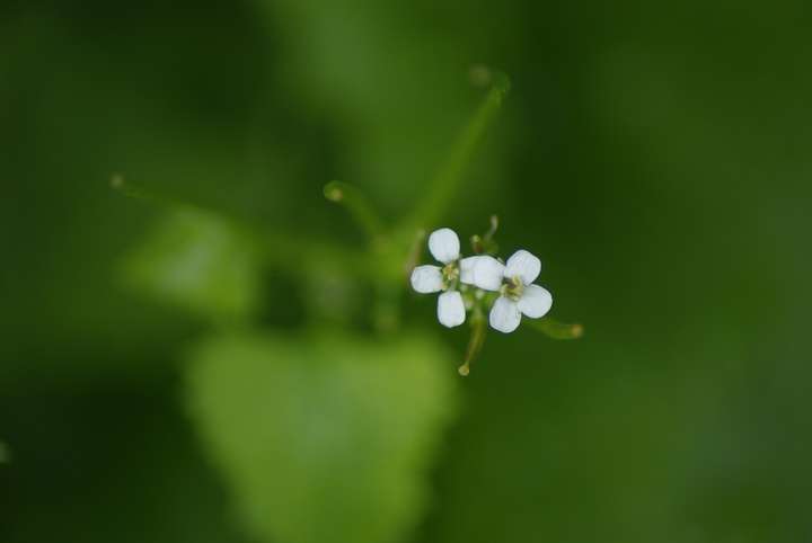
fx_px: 8130
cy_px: 272
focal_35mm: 360
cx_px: 406
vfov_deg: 3.8
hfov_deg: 5.7
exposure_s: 1/125
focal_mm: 240
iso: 200
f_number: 5.6
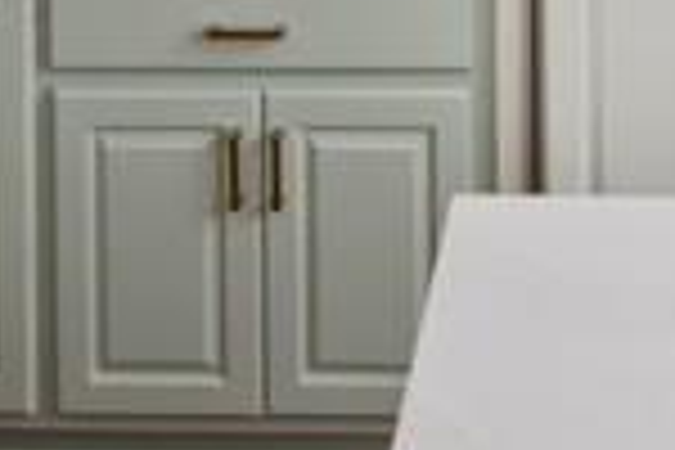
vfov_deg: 16.7
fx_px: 1200
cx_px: 562
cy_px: -412
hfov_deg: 30.5
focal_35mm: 64
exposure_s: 1/500
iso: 1250
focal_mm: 15
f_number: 6.3
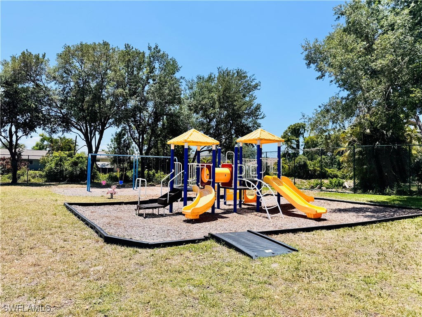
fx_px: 293
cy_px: 158
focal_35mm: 24
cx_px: 211
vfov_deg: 56.8
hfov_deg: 71.6
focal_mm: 6.76
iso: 80
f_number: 1.78
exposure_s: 1/4049
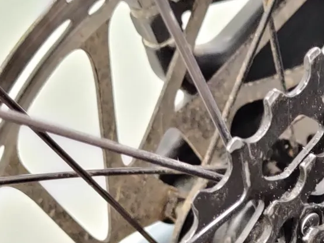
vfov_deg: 15.4
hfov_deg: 20.2
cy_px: 256
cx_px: 322
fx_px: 880
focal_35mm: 94
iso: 2000
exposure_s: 1/14
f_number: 1.65
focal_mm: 4.75
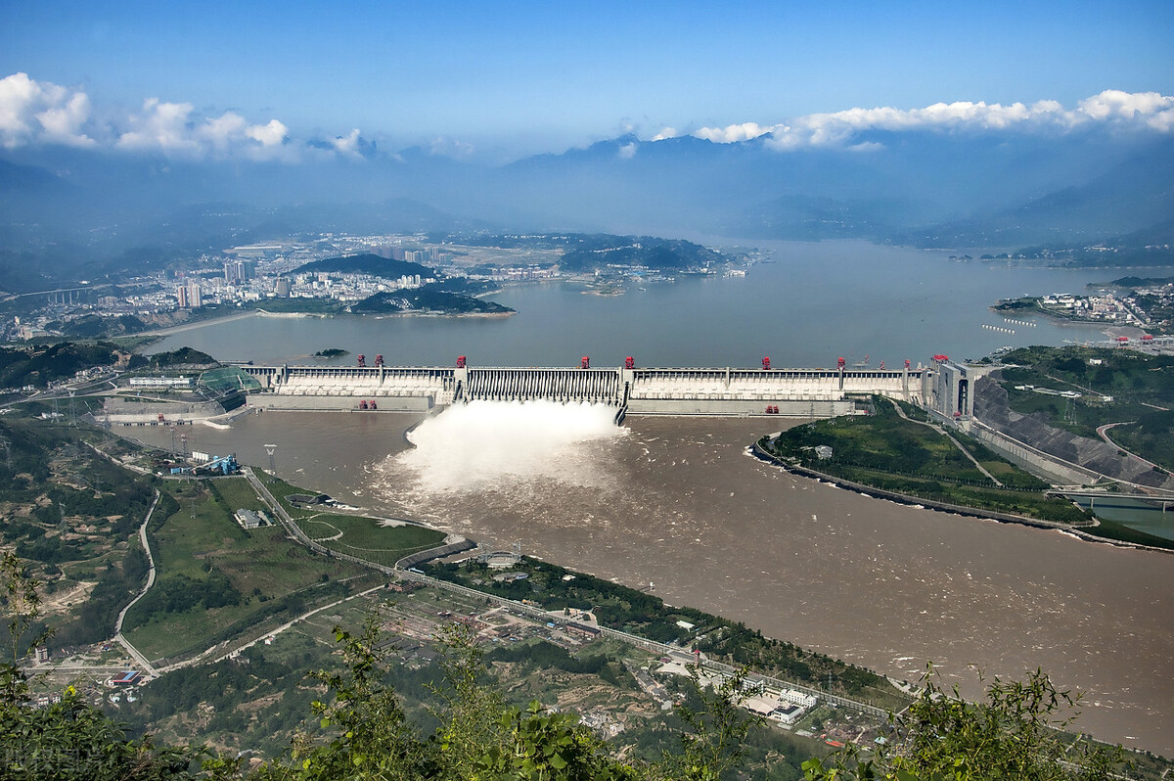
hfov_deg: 51.3
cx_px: 587
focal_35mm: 38
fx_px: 1222
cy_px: 390
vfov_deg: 35.4
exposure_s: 1/400
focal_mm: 25
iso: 100
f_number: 11
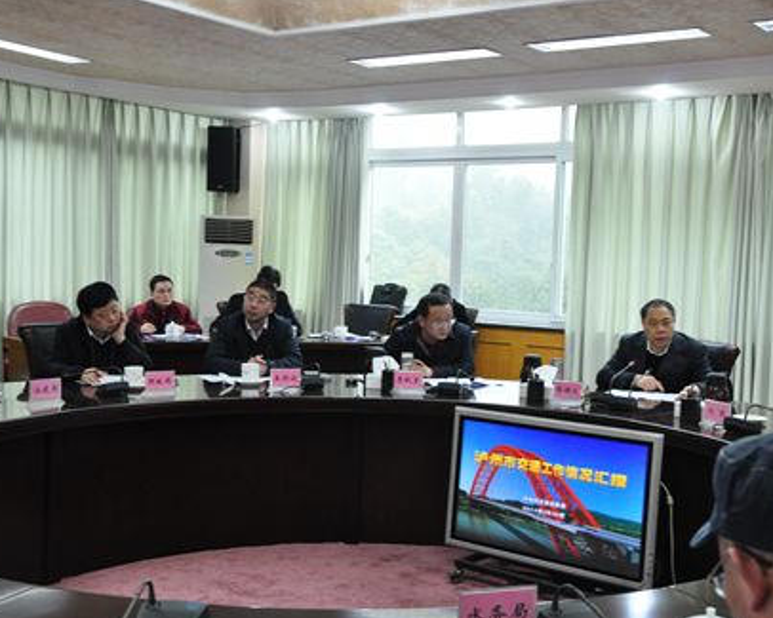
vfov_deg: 33.4
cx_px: 447
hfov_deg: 41.0
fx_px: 1030
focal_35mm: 45
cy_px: 308
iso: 1250
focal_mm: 26
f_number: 6.3
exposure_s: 1/20
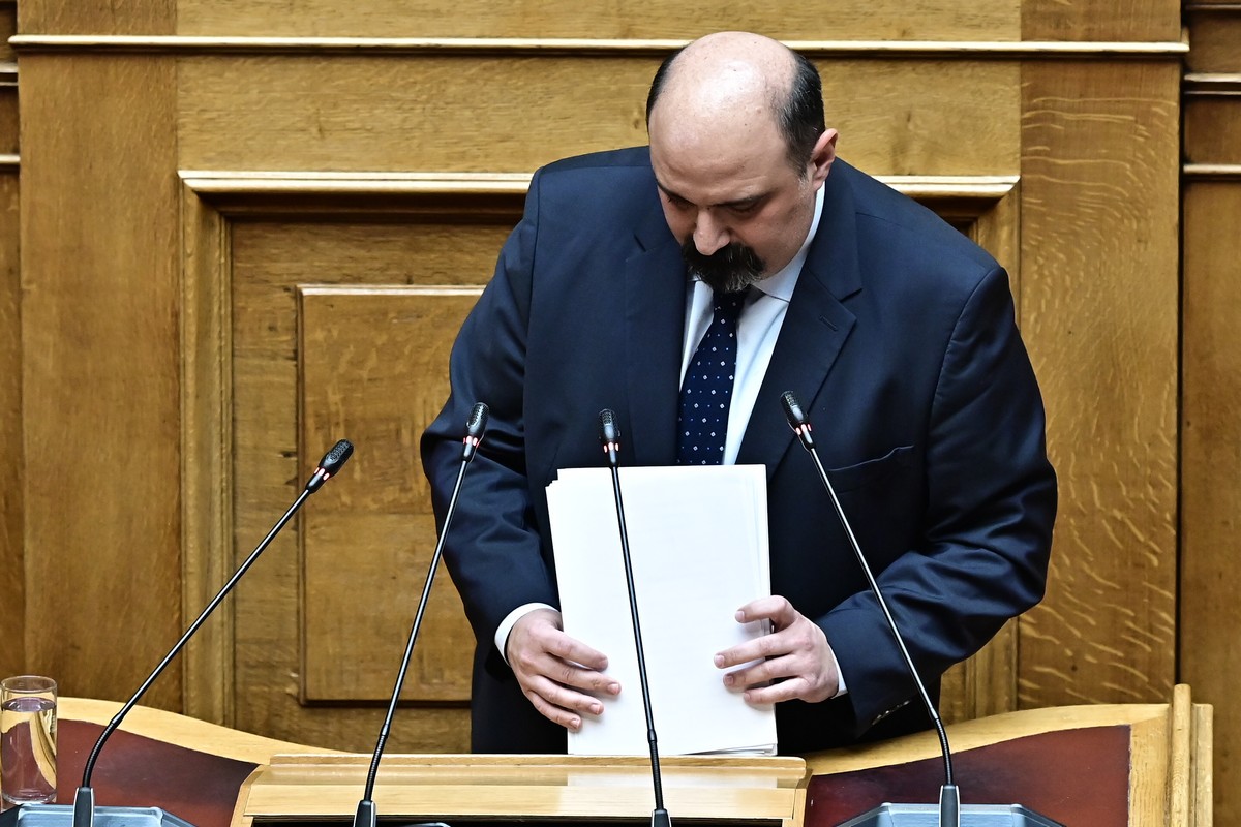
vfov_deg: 4.6
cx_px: 620
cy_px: 414
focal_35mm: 300
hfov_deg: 6.9
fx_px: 10341
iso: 1600
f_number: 4
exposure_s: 1/400
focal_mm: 200
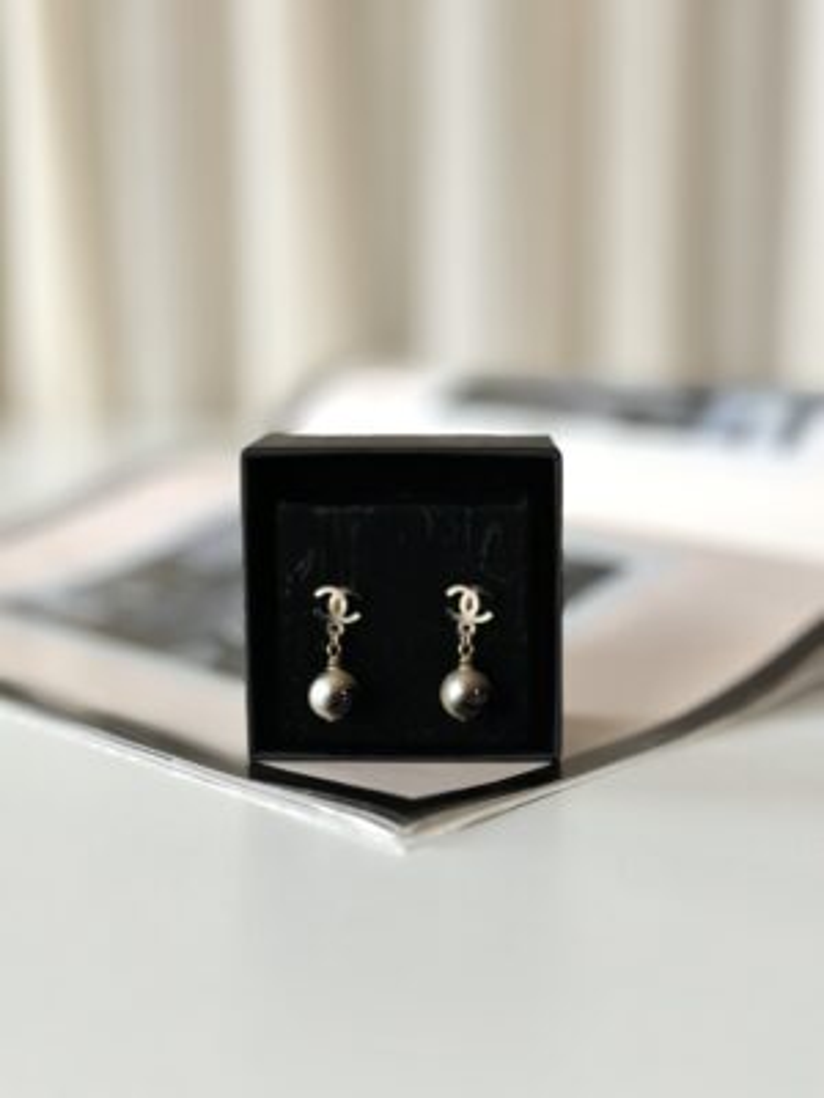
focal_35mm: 48
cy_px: 549
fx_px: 1523
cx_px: 412
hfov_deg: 30.3
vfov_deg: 39.7
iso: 64
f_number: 1.78
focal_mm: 6.86
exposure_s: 1/100
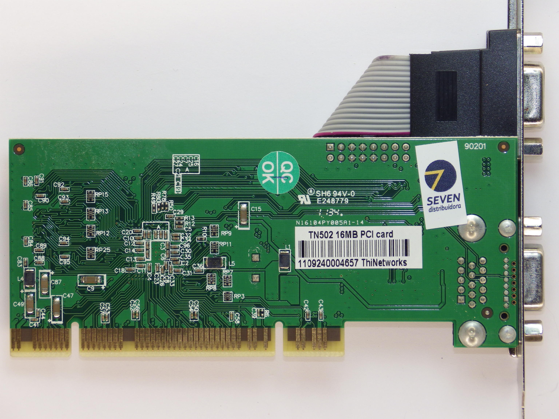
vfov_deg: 6.1
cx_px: 280
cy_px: 210
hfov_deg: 8.1
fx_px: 3924
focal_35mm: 243
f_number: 5.6
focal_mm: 43.5
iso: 100
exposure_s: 1/200
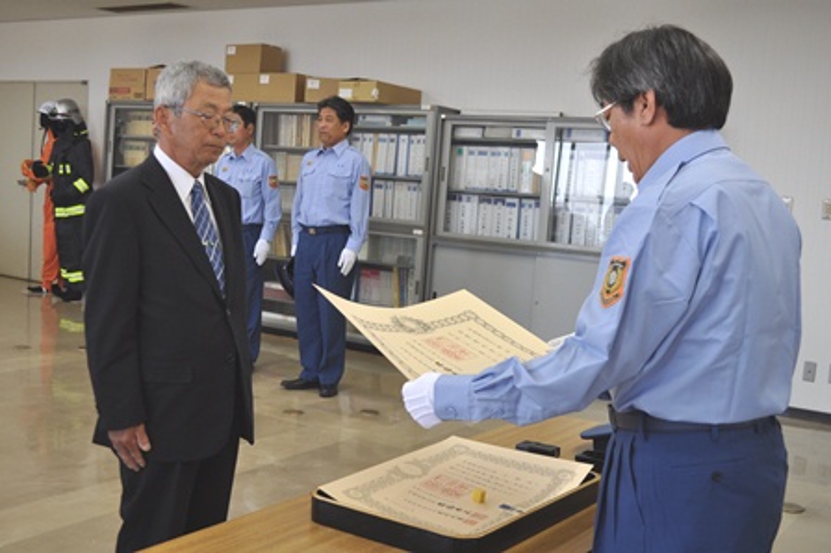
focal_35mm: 44
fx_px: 1003
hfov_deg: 45.0
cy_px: 276
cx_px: 416
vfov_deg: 30.8
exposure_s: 1/125
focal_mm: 29
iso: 400
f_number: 5.6
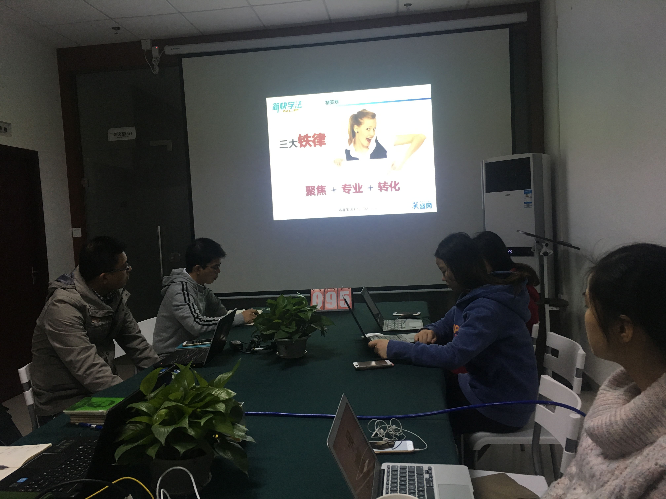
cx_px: 333
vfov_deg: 48.2
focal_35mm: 29
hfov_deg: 61.7
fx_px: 558
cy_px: 250
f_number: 2.2
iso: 100
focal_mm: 4.15
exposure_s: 1/33
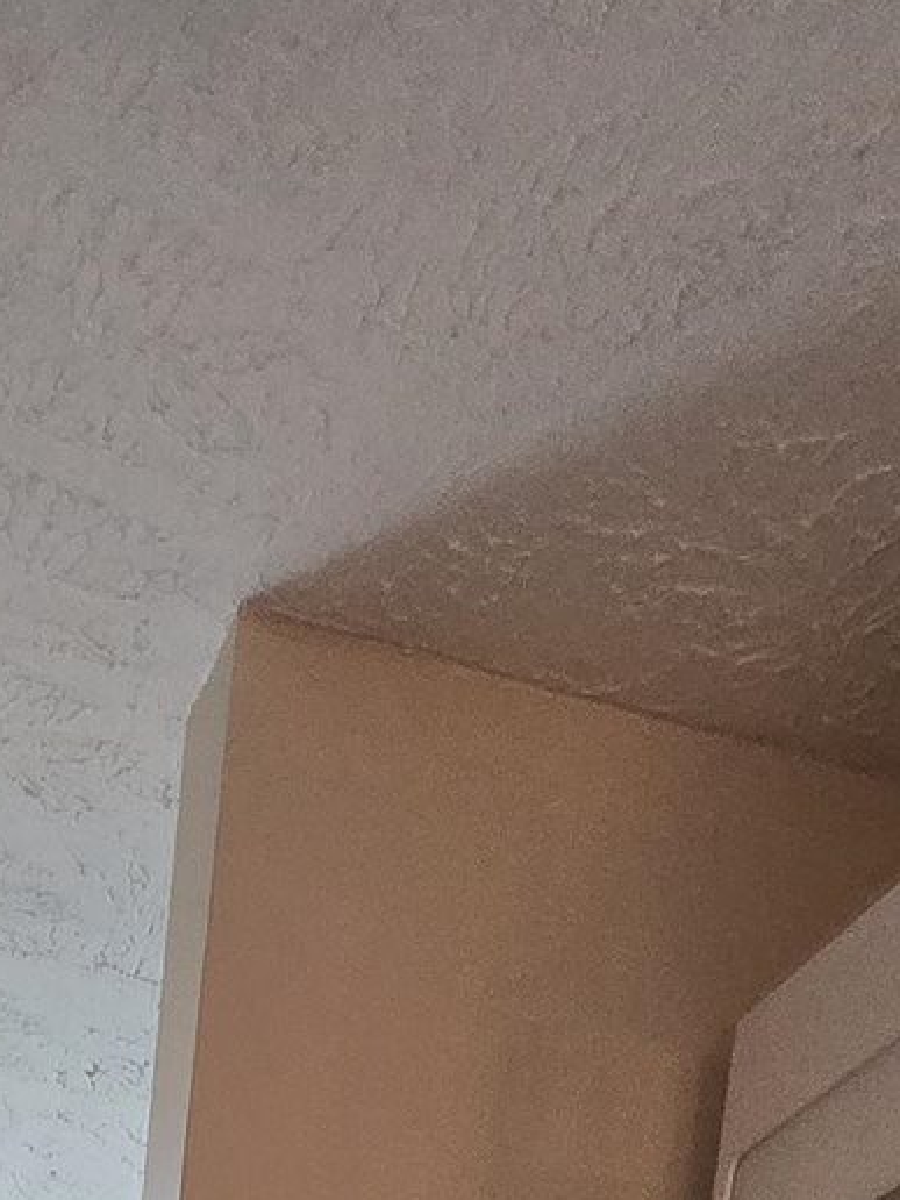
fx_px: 2011
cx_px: -437
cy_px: 2598
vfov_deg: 17.5
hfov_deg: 21.4
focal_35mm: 58
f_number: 2.2
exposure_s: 1/60
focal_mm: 2.2
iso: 250
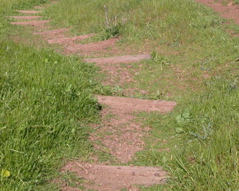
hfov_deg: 23.5
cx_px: 80
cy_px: -27
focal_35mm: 81
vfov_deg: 18.2
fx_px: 573
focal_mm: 8.9
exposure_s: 1/324
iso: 100
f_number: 6.3
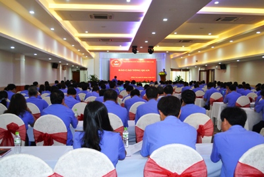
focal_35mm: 36
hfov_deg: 53.1
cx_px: 132
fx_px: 264
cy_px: 88
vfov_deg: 36.9
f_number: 4
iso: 1250
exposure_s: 1/60
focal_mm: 24
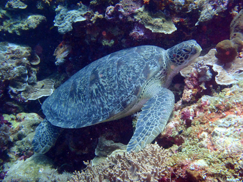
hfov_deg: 46.8
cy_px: 91
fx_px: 281
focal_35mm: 40
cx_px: 122
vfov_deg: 36.0
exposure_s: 1/80
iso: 125
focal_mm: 7.28
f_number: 4.7
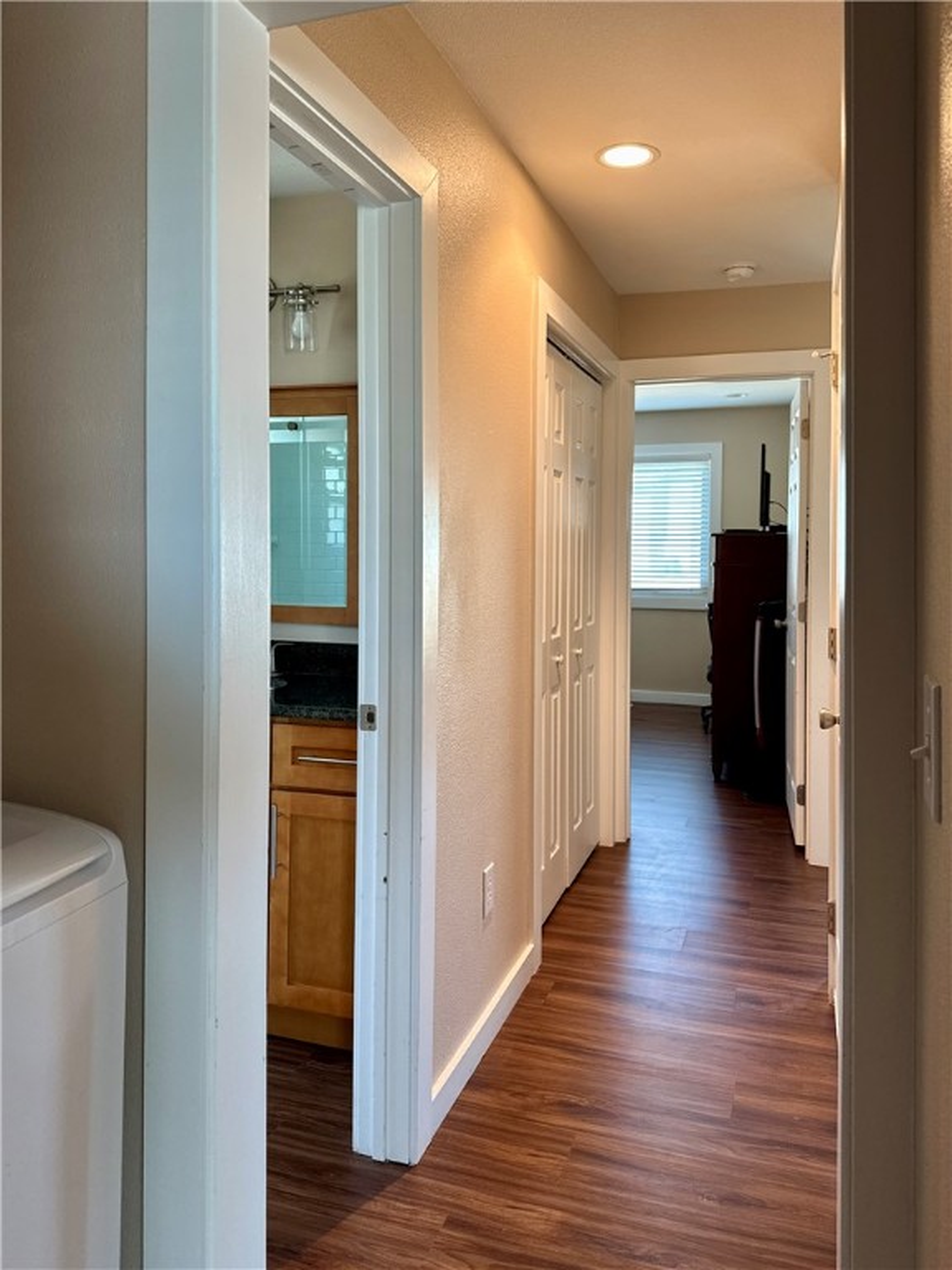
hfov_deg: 56.8
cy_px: 635
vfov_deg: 71.6
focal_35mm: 24
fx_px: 880
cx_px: 476
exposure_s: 1/60
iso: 160
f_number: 1.78
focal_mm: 6.76
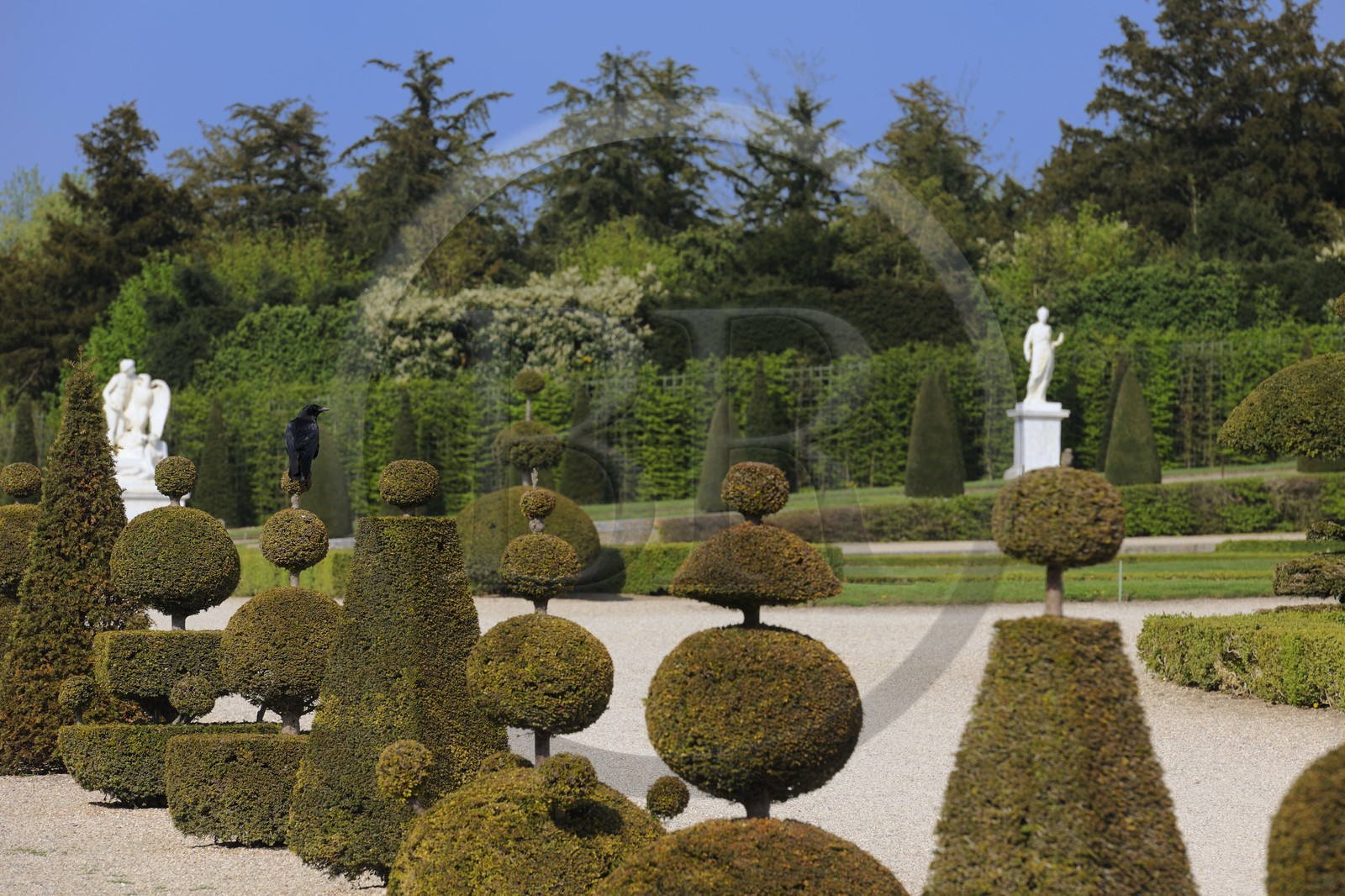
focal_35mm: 200
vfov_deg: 6.9
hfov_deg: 10.3
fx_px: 7470
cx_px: 672
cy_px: 448
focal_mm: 200
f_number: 9
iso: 100
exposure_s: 1/160
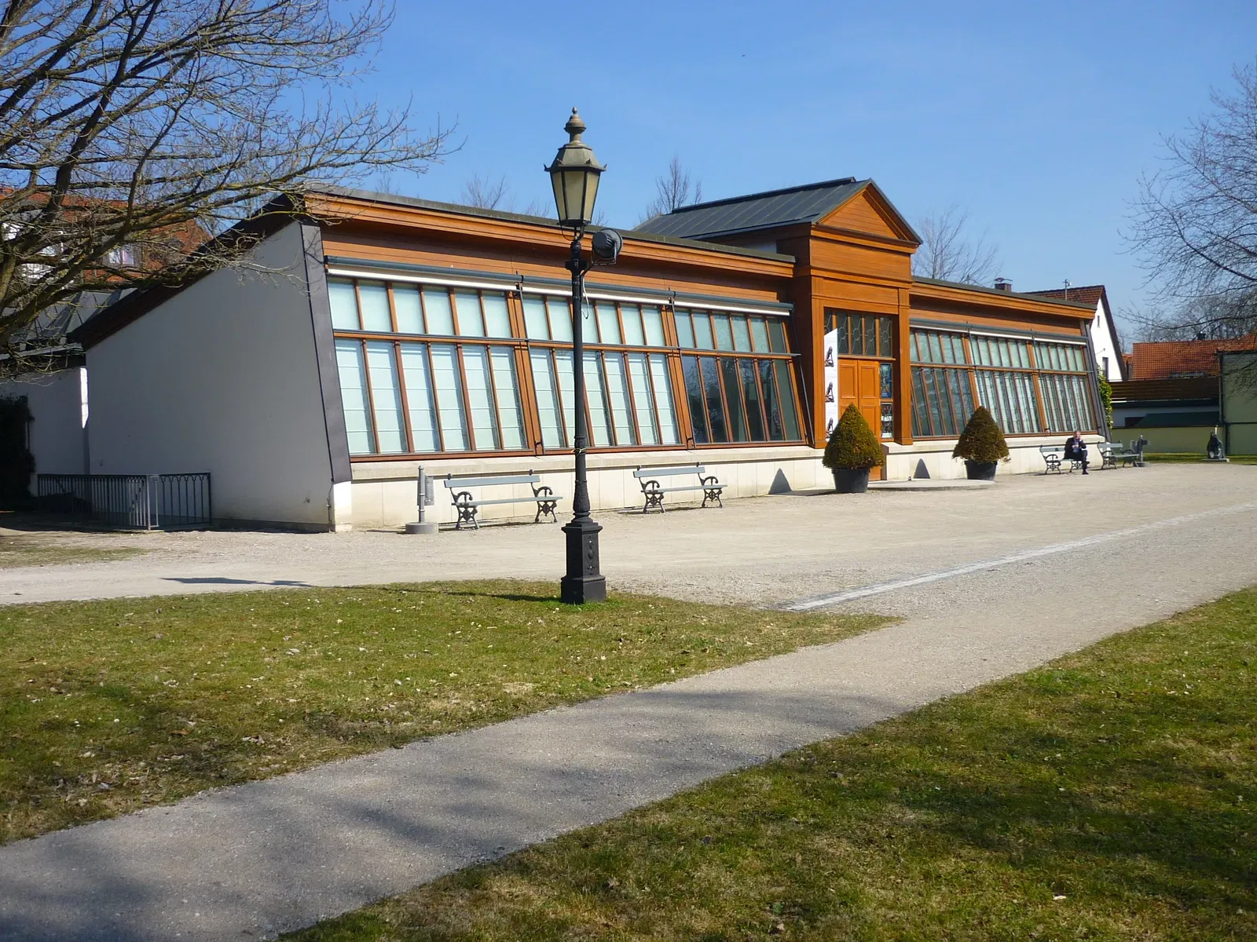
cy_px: 471
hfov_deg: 55.4
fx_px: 1198
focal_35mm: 33
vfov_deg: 42.9
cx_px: 628
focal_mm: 5.5
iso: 80
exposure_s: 1/160
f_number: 8
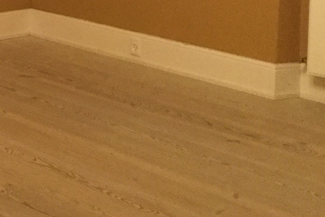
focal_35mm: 107
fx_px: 966
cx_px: -197
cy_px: -97
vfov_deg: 12.3
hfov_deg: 16.9
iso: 200
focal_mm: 3.3
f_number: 2.4
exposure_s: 1/20
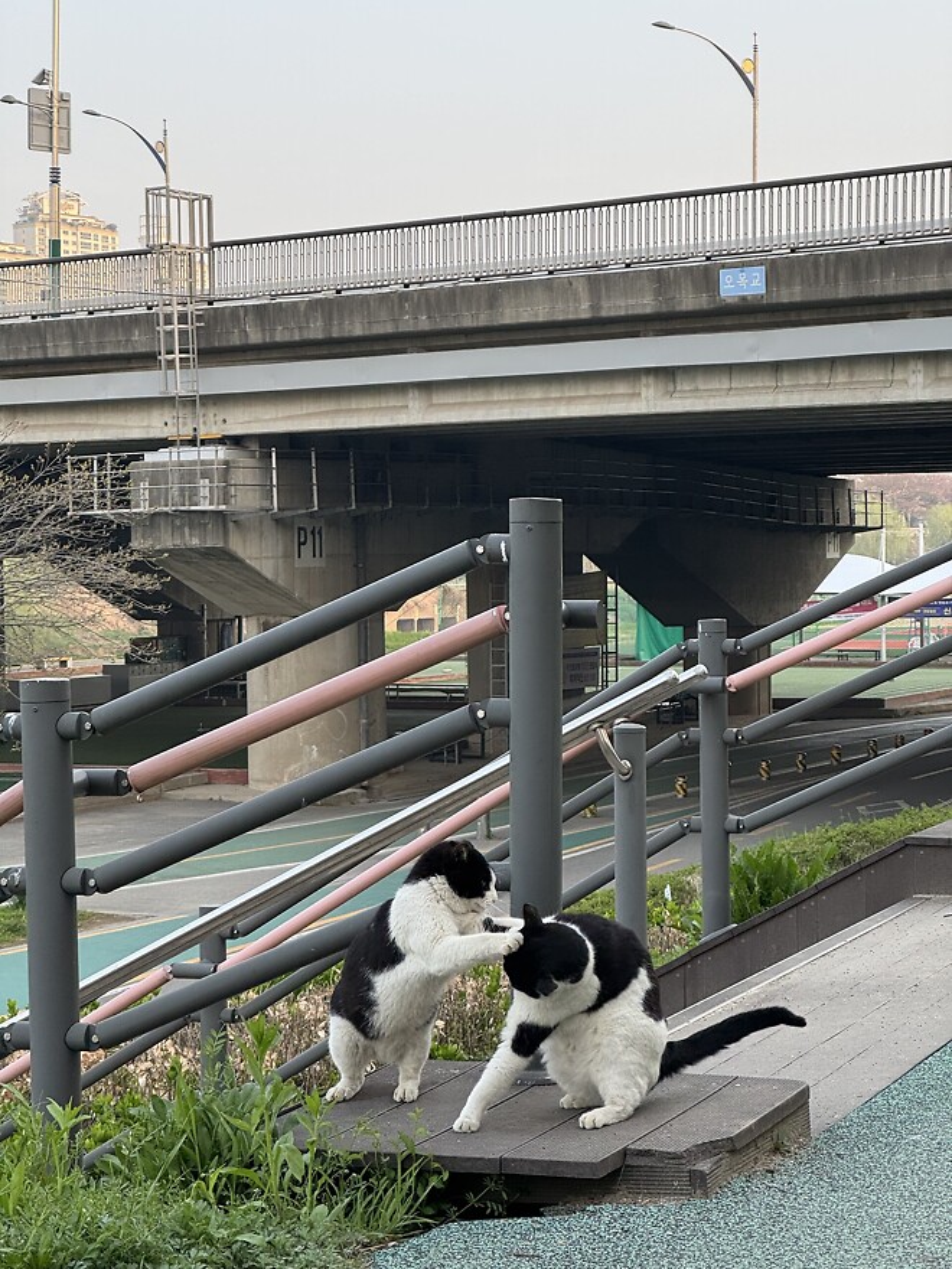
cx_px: 476
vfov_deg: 25.3
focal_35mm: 77
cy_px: 634
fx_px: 2824
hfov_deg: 19.1
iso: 40
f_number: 2.8
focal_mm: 9
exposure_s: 1/99
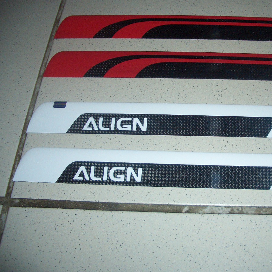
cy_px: 130
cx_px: 201
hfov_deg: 15.0
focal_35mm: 116
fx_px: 1031
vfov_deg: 15.0
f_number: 4.4
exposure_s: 1/60
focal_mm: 14.6
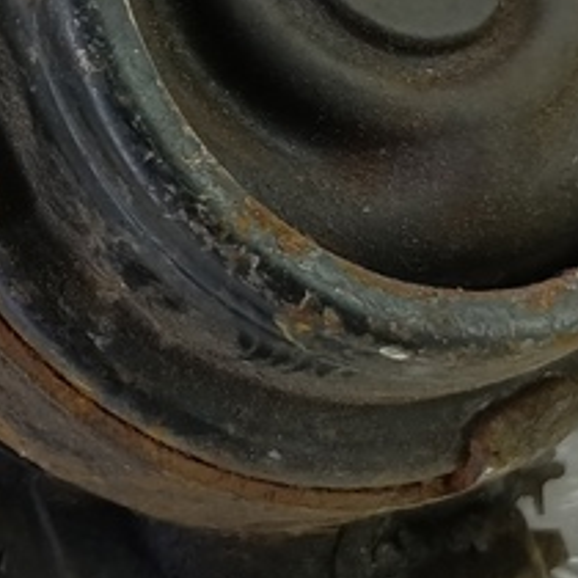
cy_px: 173
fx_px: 1870
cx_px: 113
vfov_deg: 17.5
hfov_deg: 17.4
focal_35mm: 99
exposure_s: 1/50
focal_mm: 4.11
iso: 164
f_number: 1.6
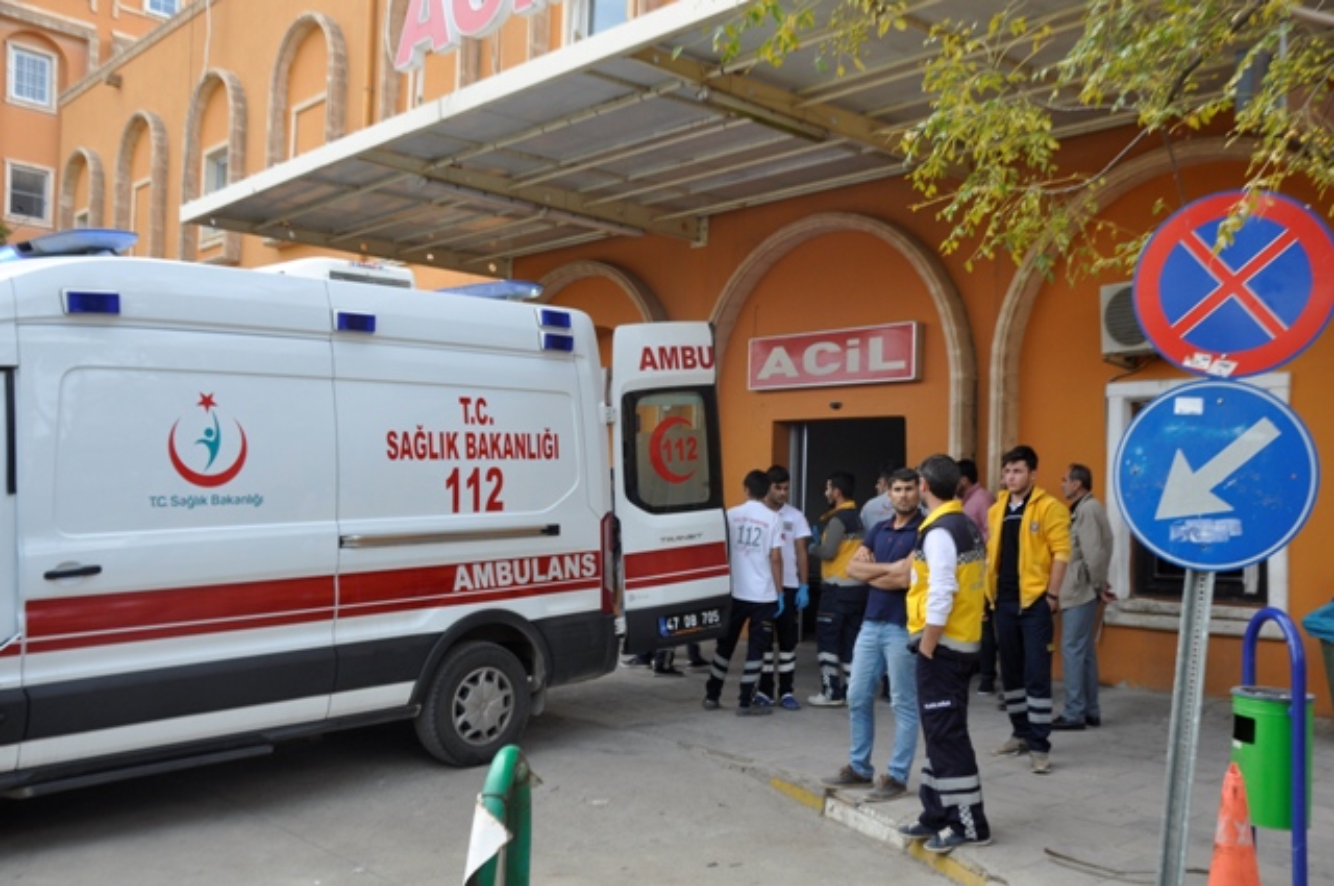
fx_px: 1221
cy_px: 443
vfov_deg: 39.9
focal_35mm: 33
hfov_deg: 57.3
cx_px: 667
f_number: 5.6
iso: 280
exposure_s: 1/125
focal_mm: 22
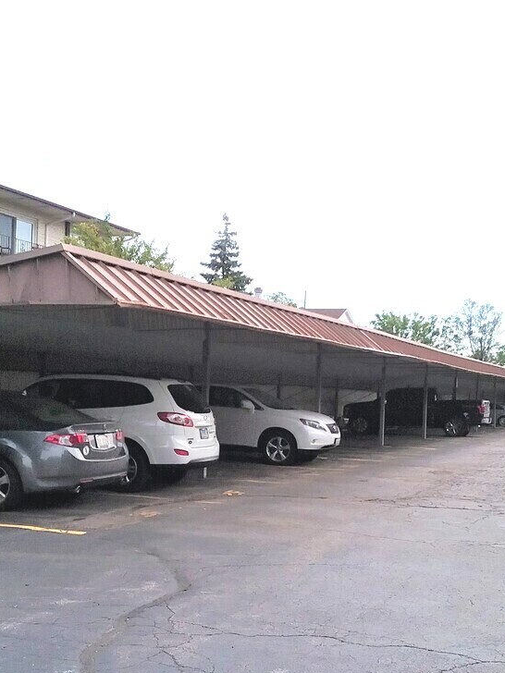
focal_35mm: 46
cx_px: 254
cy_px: 429
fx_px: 895
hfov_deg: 31.5
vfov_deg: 40.9
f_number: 2.2
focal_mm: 3.3
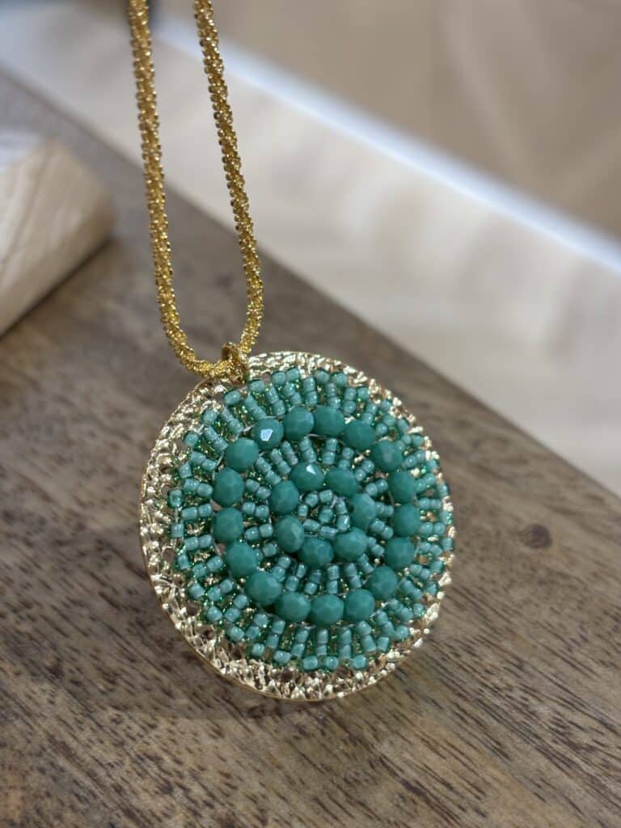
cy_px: 414
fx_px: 1244
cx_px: 310
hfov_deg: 28.0
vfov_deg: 36.8
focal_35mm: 52
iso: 50
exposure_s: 1/50
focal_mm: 5.96
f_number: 1.6
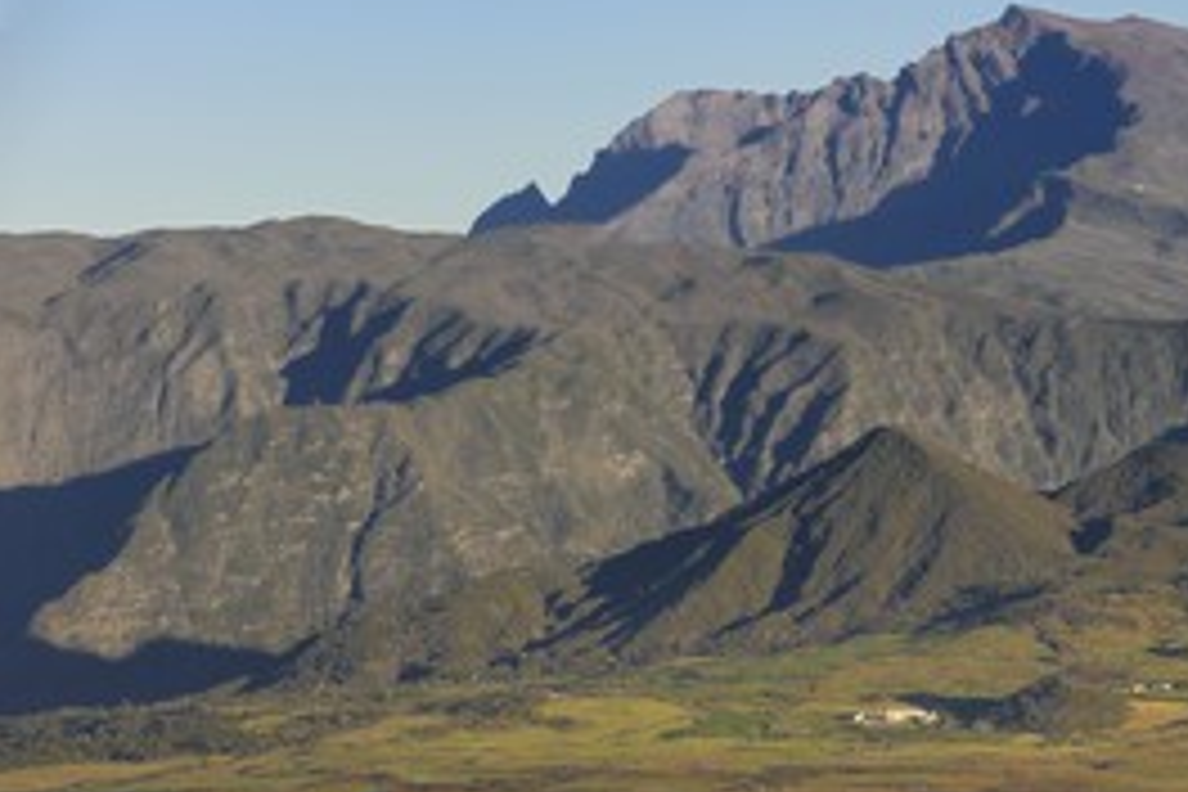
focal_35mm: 191
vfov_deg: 7.2
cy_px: 567
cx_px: 936
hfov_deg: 10.7
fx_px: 6303
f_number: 8
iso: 200
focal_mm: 120
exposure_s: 1/250
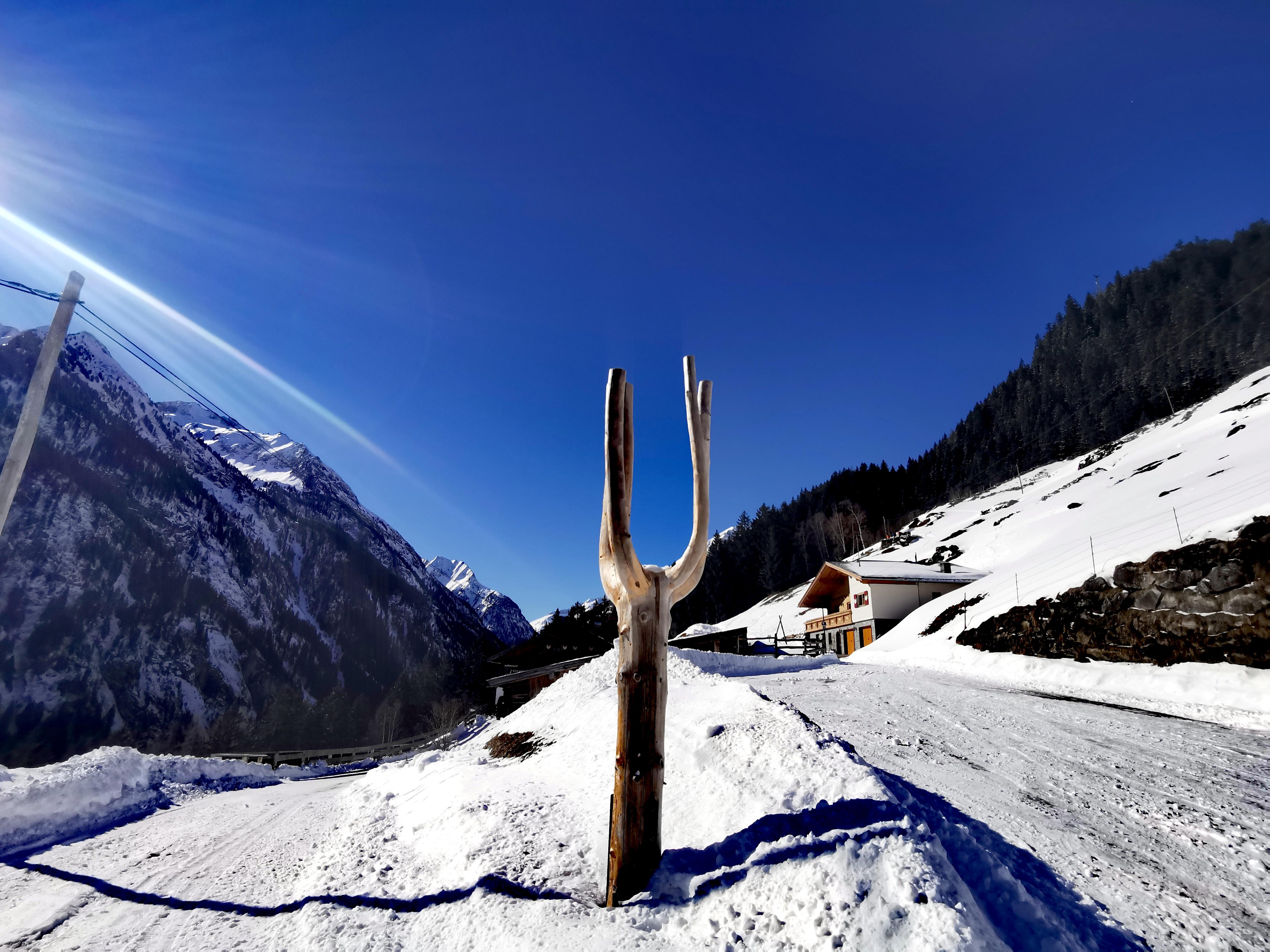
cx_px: 635
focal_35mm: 17
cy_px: 476
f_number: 2.2
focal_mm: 2.26
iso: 50
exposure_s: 1/2625
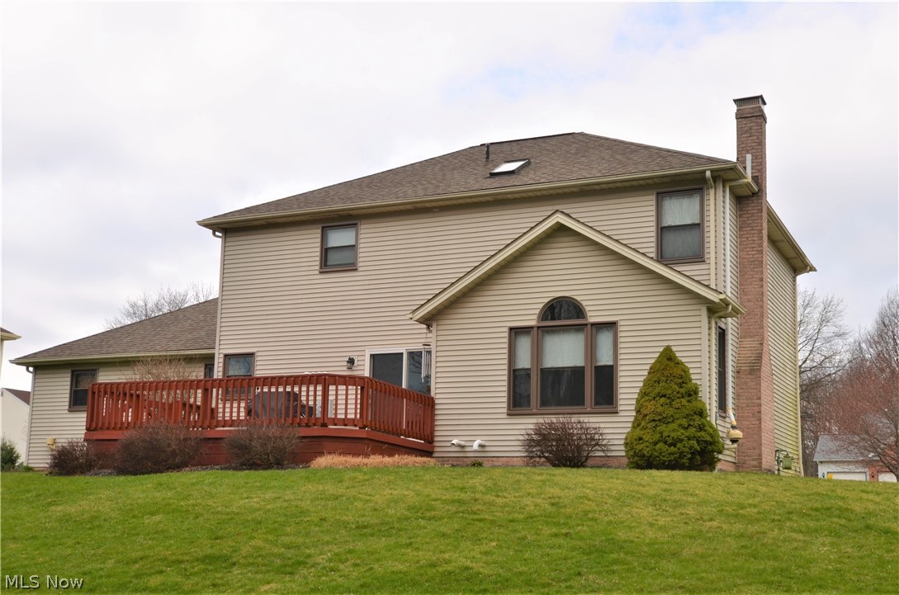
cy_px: 298
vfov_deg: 36.7
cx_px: 450
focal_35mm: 36
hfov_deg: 53.2
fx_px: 897
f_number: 9
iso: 100
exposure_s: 1/250
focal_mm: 24
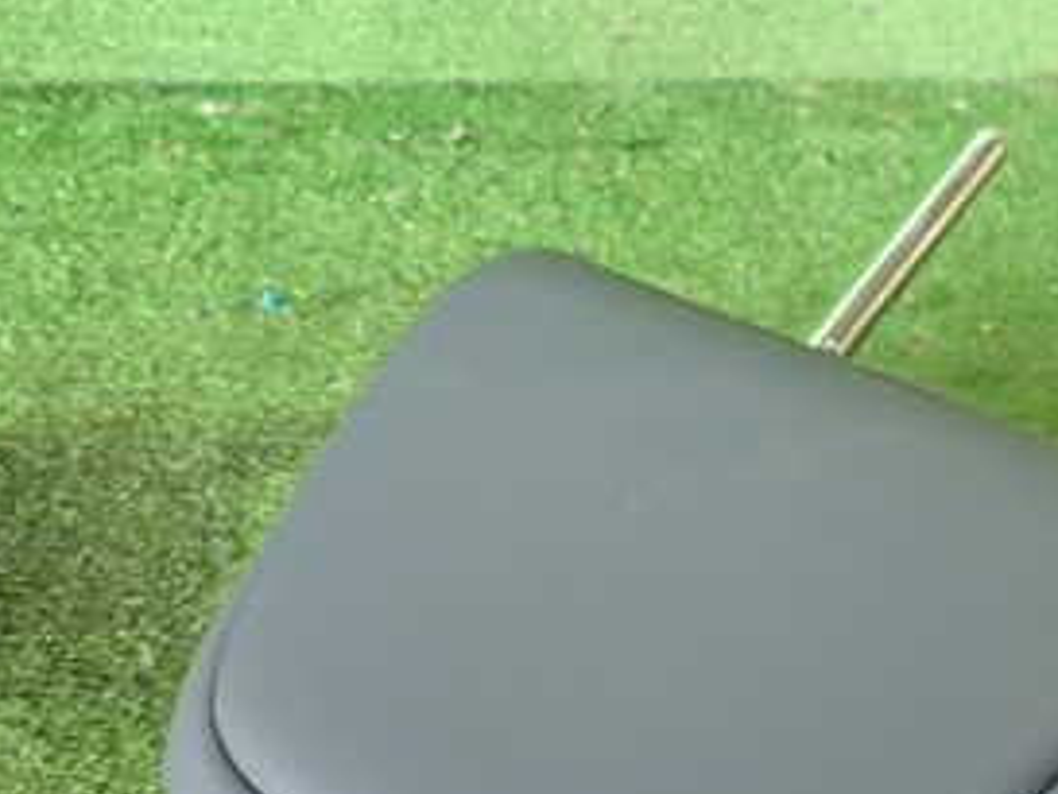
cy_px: 577
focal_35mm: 55
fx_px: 1682
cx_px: 806
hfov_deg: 34.1
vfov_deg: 26.3
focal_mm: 4.5
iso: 250
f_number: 2
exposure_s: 1/30
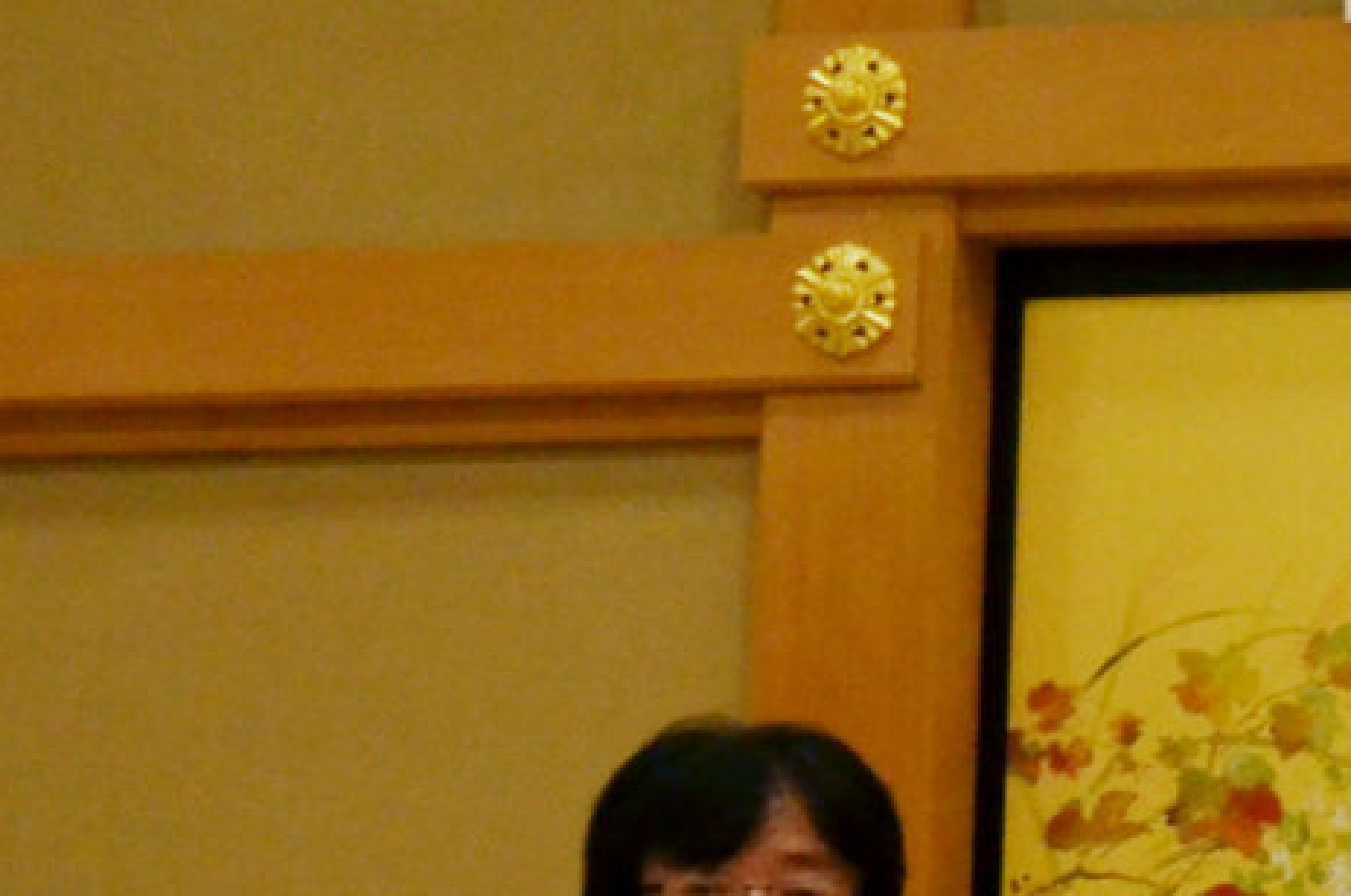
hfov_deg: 8.6
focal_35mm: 215
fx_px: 8057
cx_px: 3410
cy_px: 721
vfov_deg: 6.4
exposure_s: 1/250
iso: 800
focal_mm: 26
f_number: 5.6
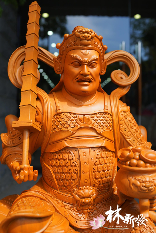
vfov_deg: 54.4
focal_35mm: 35
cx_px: 78
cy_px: 116
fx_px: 227
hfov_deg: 37.9
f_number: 4
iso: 100
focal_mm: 35
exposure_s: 1/320
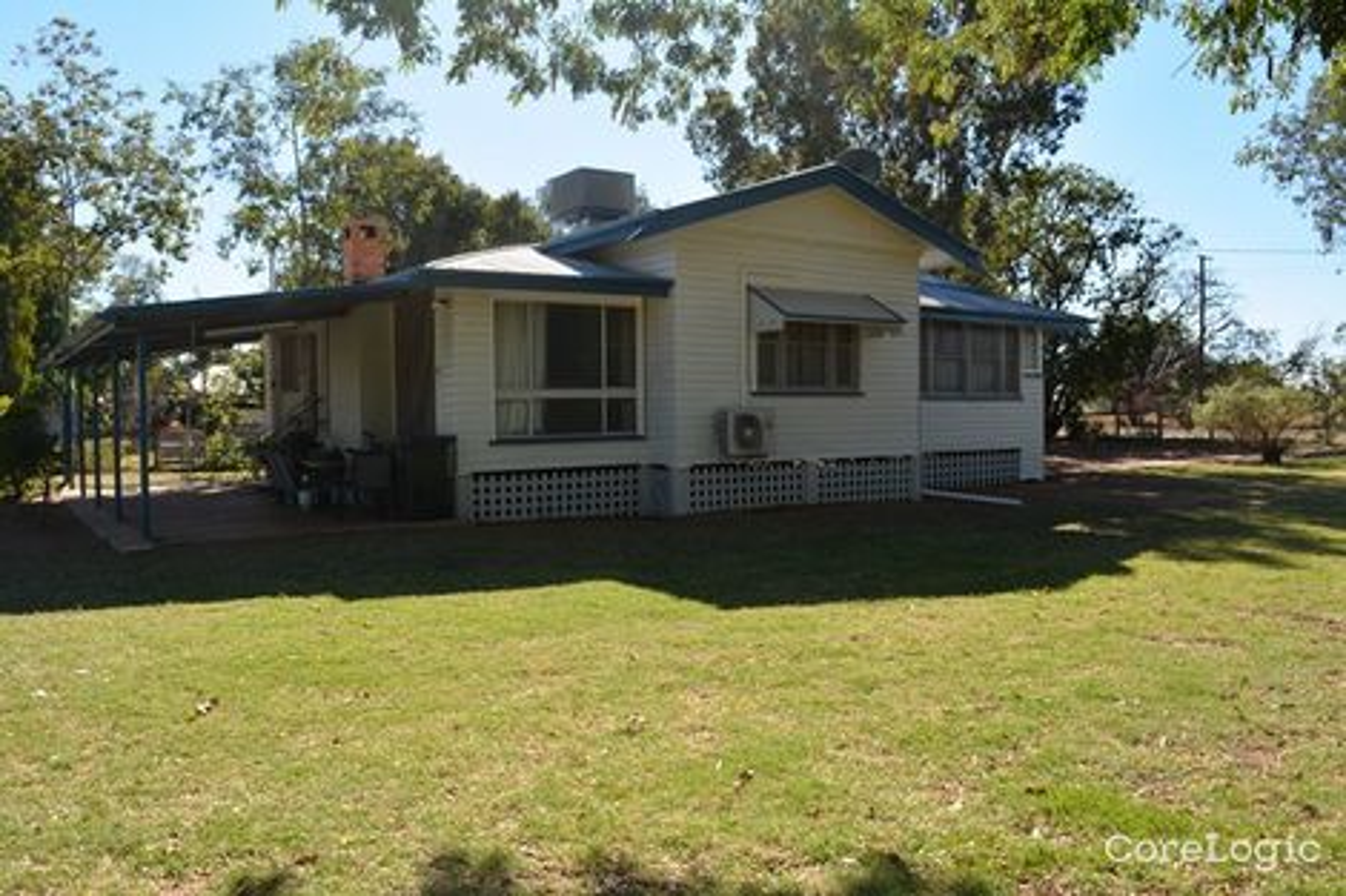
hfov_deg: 67.4
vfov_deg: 47.9
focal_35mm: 27
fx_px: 1009
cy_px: 448
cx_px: 673
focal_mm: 18
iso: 100
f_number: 8
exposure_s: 1/200
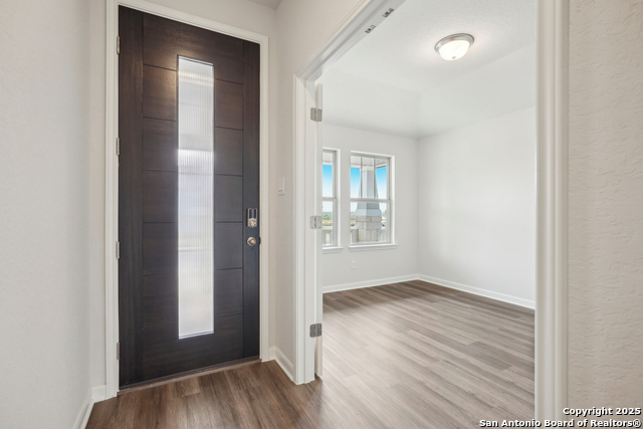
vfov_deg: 72.1
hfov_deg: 95.0
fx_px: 295
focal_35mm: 16
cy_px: 214
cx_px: 322
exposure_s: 1/30
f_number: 8
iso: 200
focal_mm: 16.5
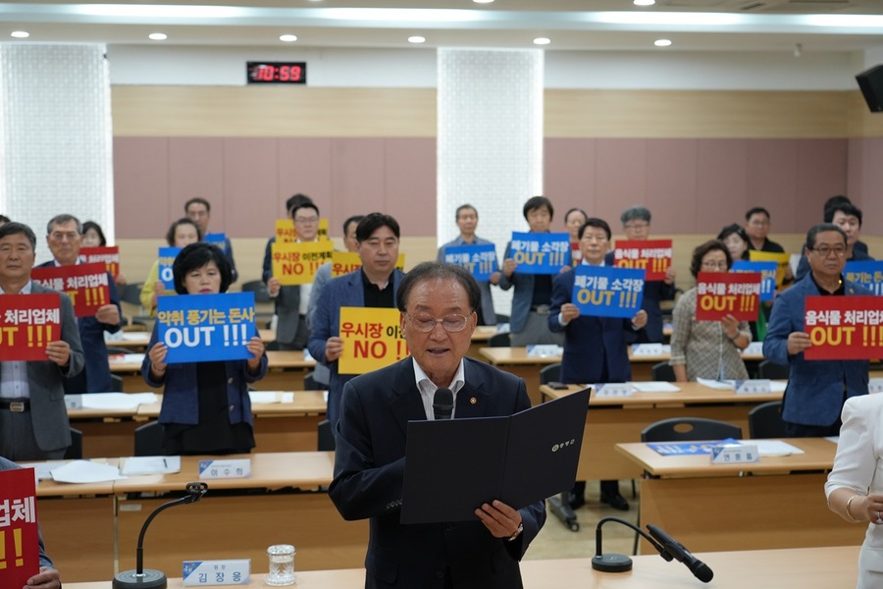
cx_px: 442
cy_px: 294
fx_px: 1398
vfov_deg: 23.8
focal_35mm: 57
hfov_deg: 35.1
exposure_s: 1/160
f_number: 4
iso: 1250
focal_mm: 57
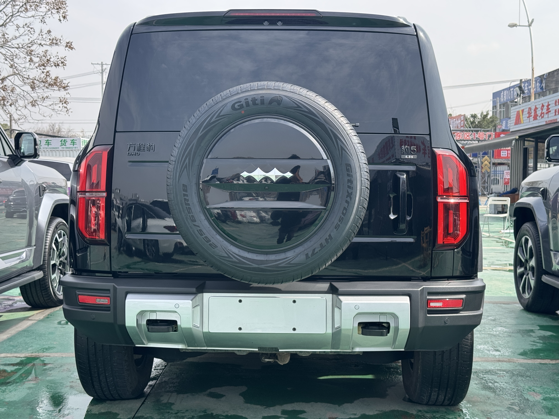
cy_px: 210
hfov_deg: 39.7
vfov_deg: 30.3
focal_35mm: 48
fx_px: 775
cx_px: 280
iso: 64
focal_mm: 6.76
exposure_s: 1/1114
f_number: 1.78
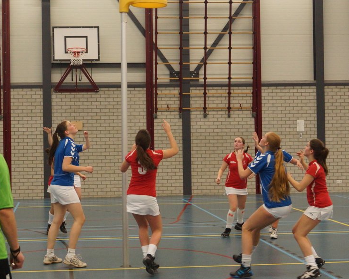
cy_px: 124
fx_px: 610
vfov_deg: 25.8
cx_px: 135
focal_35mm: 59
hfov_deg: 31.8
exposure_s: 1/320
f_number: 3.2
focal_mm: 30
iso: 1600
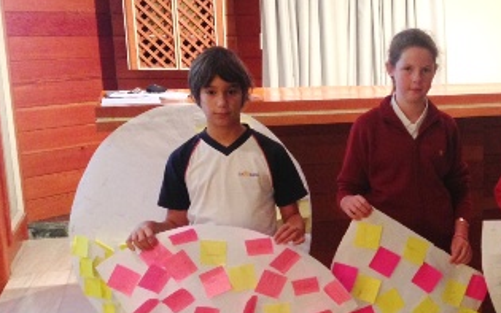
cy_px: 238
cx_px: 445
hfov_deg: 28.0
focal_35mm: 71
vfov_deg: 18.2
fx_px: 970
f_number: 2.4
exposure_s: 1/20
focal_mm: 4.13
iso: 160
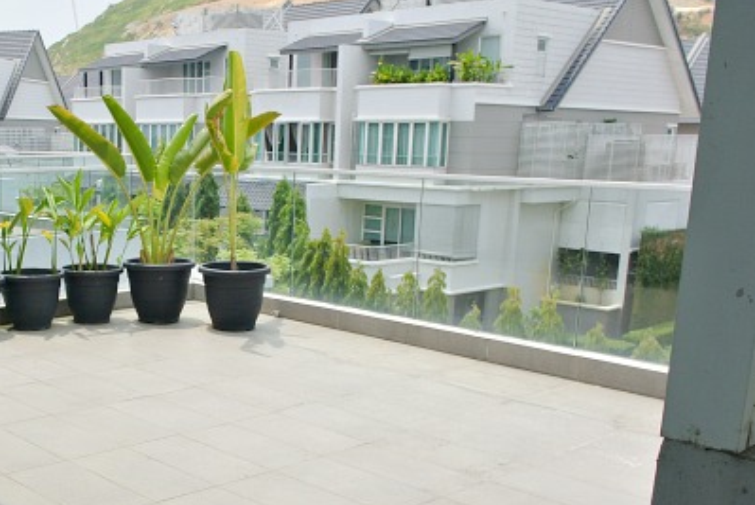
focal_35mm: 44
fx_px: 924
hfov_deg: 42.6
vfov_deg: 30.1
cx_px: 157
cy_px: 377
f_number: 4.5
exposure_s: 1/640
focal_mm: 10
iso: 100
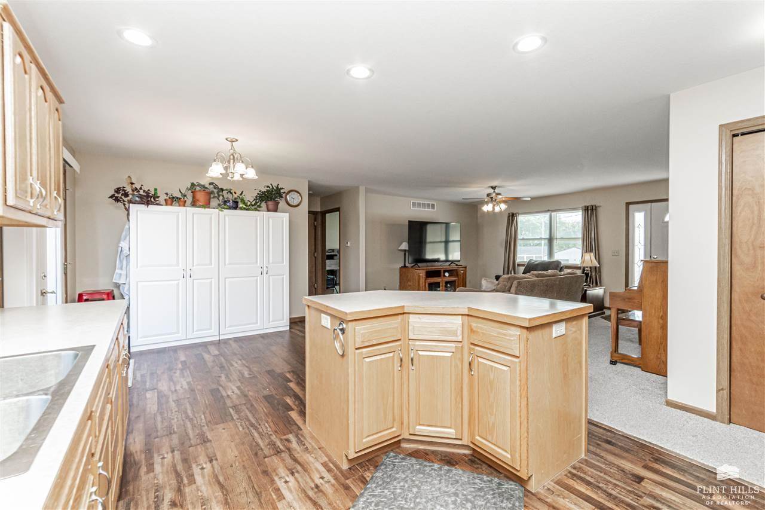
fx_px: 319
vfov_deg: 77.3
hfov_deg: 100.4
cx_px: 382
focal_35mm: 15
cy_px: 255
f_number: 10
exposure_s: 1/60
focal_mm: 10
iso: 800
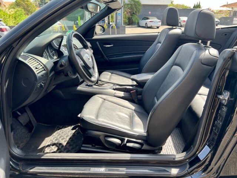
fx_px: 178
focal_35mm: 26
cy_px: 89
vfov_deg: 53.1
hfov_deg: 67.3
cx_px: 118
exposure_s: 1/597
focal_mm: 5.7
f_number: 1.5
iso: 50
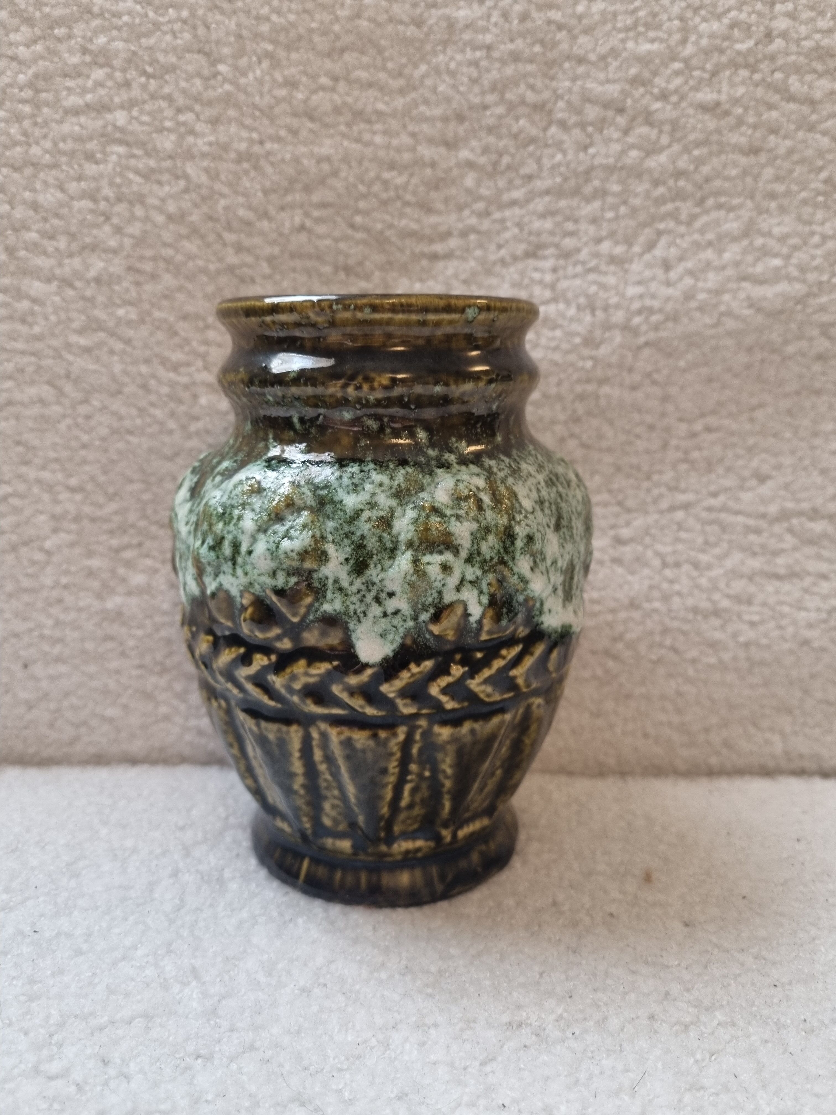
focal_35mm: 26
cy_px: 558
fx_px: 837
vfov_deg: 67.3
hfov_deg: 53.1
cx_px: 418
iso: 200
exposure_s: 1/60
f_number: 1.8
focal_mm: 5.4
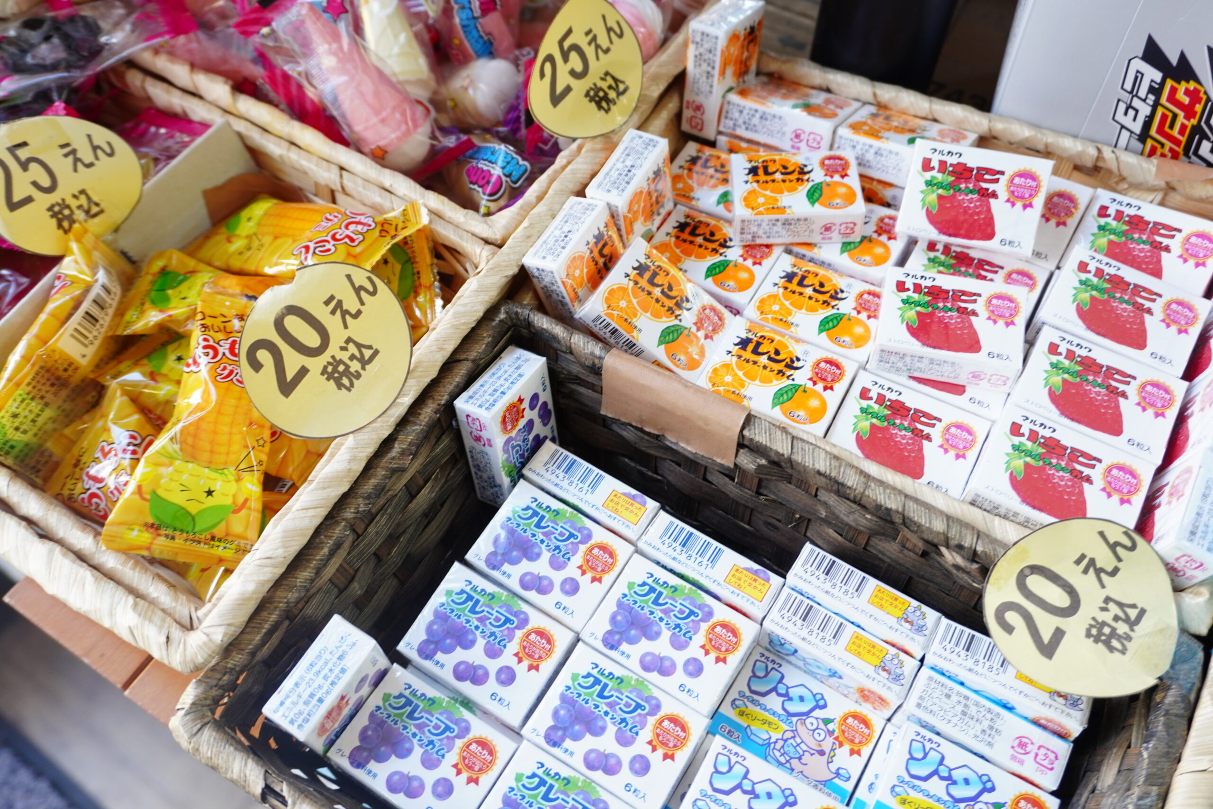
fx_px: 1011
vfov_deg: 43.6
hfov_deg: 61.9
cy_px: 404
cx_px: 606
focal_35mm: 30
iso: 200
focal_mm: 20
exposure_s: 1/30
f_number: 4
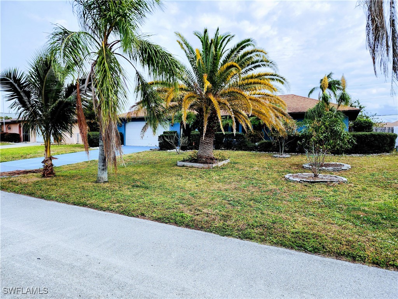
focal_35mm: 23
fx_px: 264
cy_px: 150
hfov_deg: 73.9
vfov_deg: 58.9
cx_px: 199
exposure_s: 1/572
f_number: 1.8
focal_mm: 6.4
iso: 12
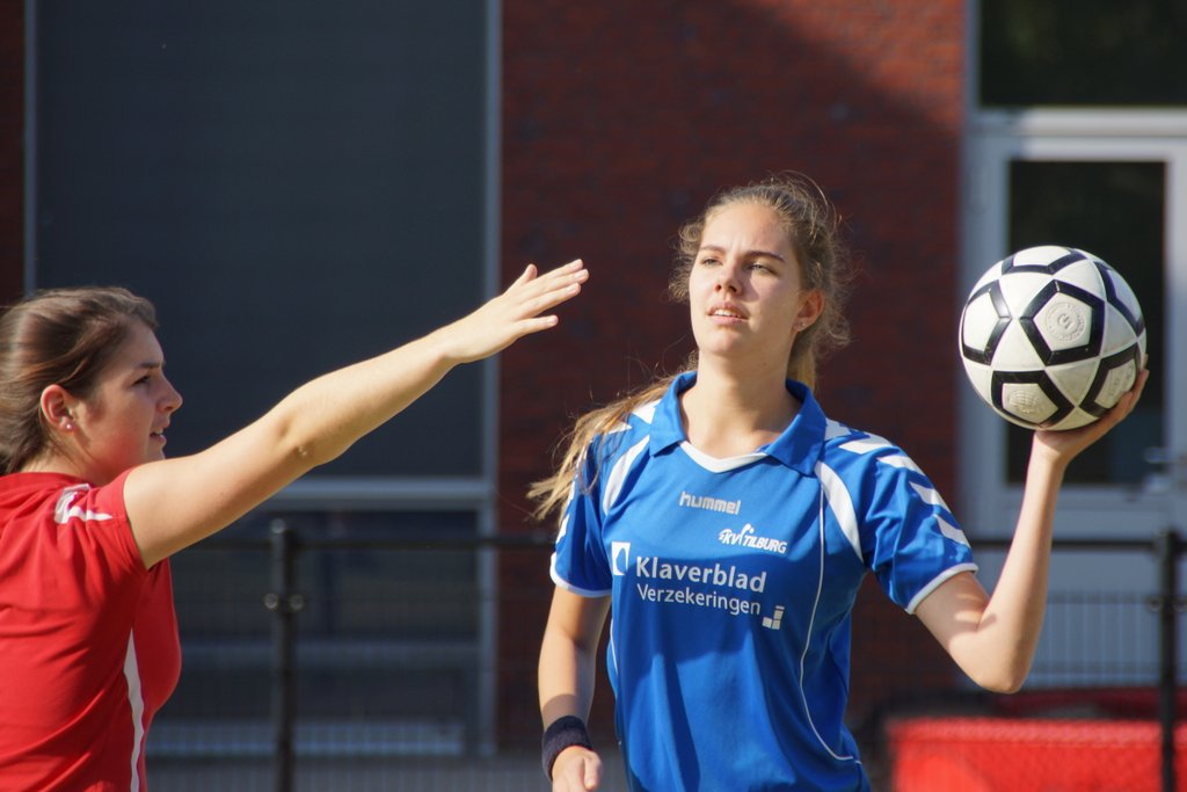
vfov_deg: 4.4
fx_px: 10387
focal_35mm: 315
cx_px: 594
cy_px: 396
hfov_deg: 6.5
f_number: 6.3
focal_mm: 210
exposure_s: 1/320
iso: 100
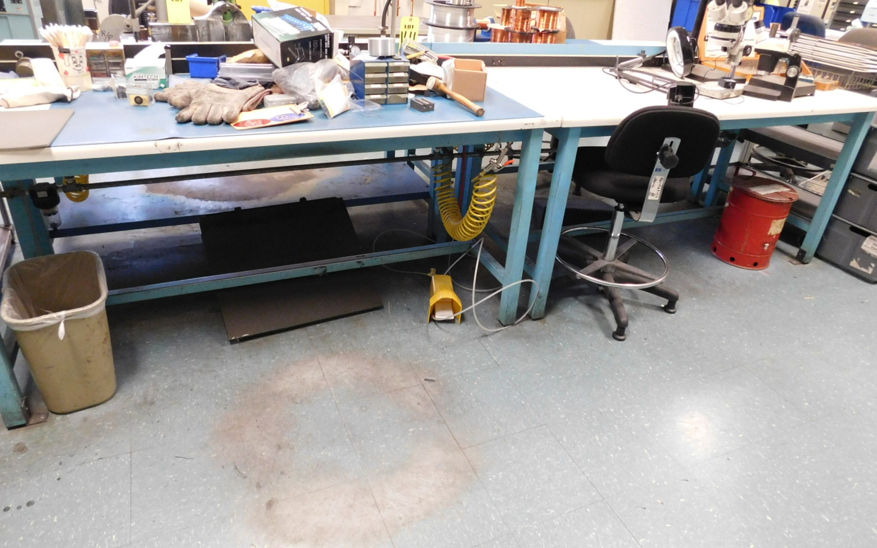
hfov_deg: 72.5
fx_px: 598
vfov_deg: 49.2
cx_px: 431
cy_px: 238
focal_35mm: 25
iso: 400
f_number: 3
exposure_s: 1/20
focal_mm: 4
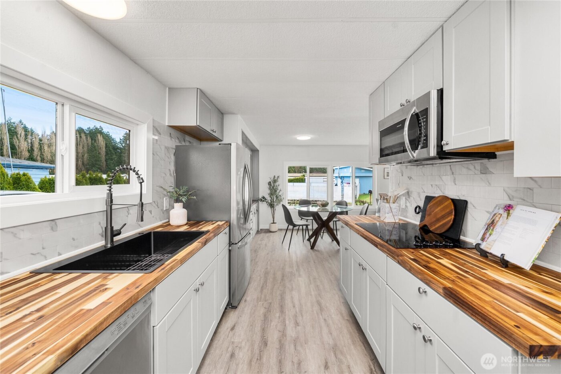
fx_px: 203
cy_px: 187
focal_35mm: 13
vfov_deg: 85.5
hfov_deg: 108.3
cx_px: 280
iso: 100
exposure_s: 1/60
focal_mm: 13
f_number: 7.1
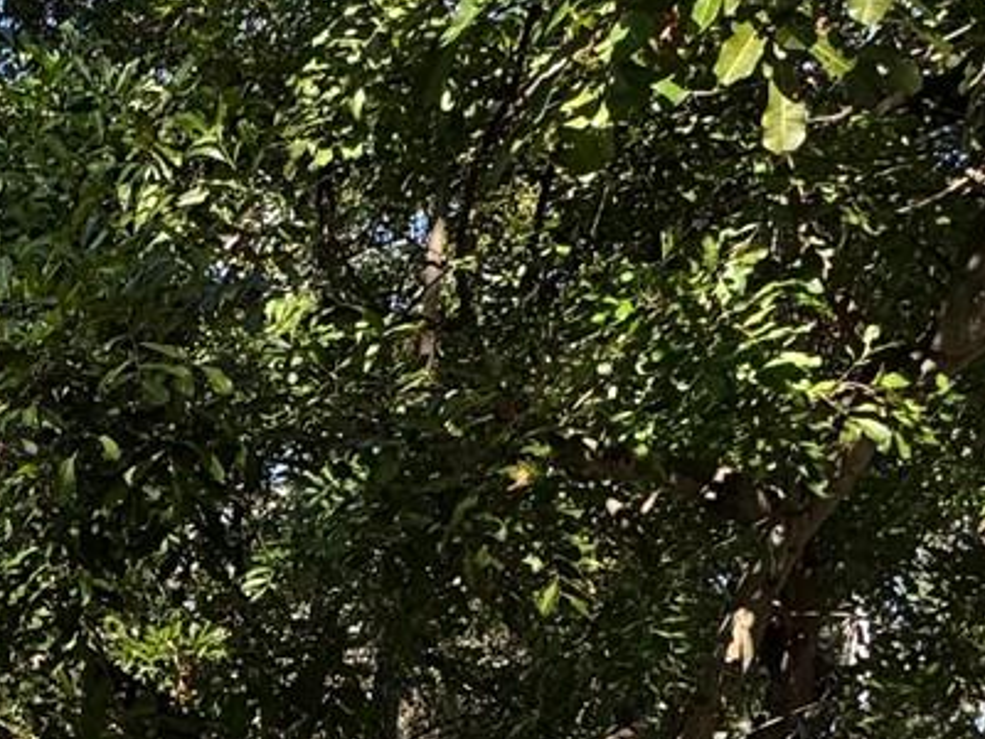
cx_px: -229
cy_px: 973
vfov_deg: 23.0
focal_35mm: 56
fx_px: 1593
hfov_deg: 29.1
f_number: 2.2
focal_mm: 2.22
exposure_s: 1/328
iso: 40
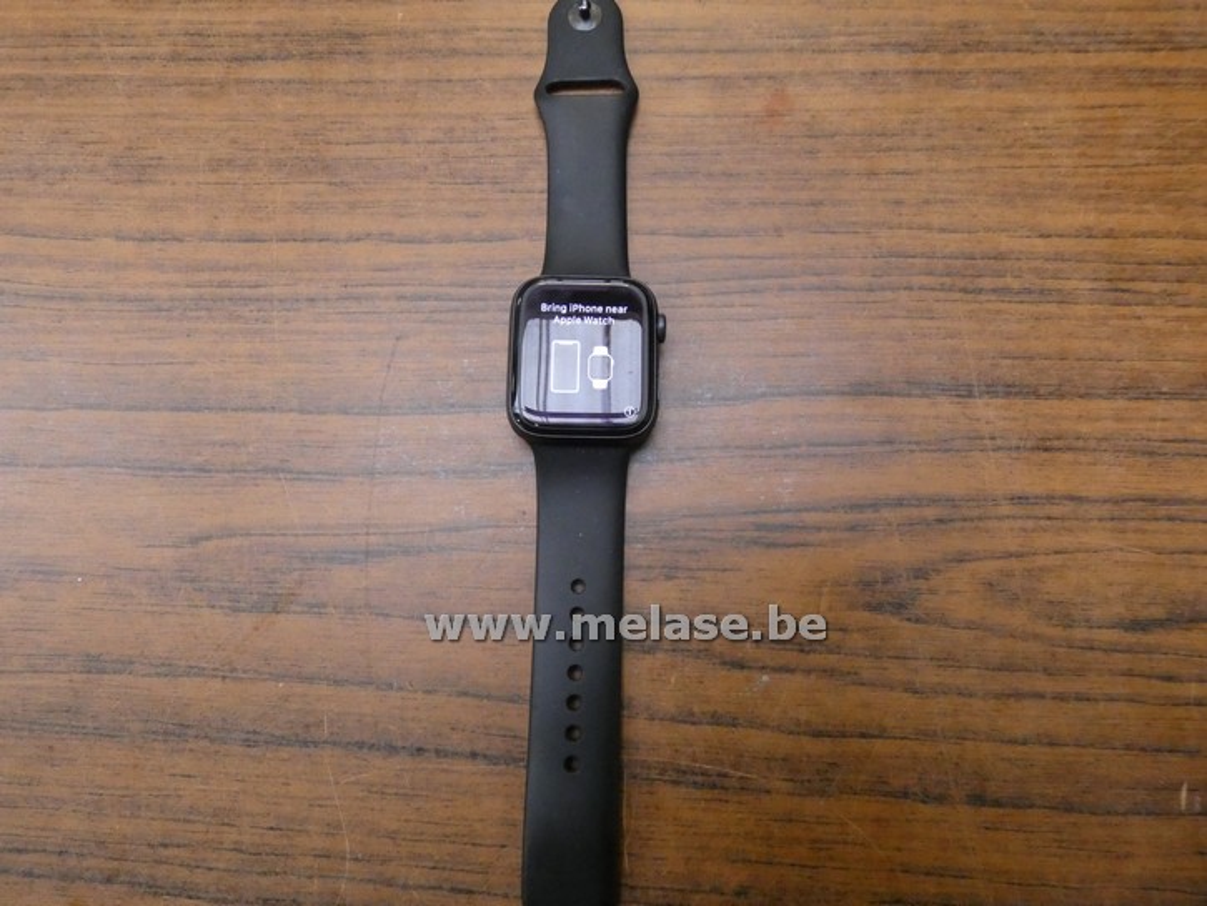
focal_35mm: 20
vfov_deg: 66.0
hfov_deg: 81.7
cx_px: 604
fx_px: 697
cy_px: 453
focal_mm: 3.6
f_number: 2.8
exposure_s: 1/125
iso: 1000
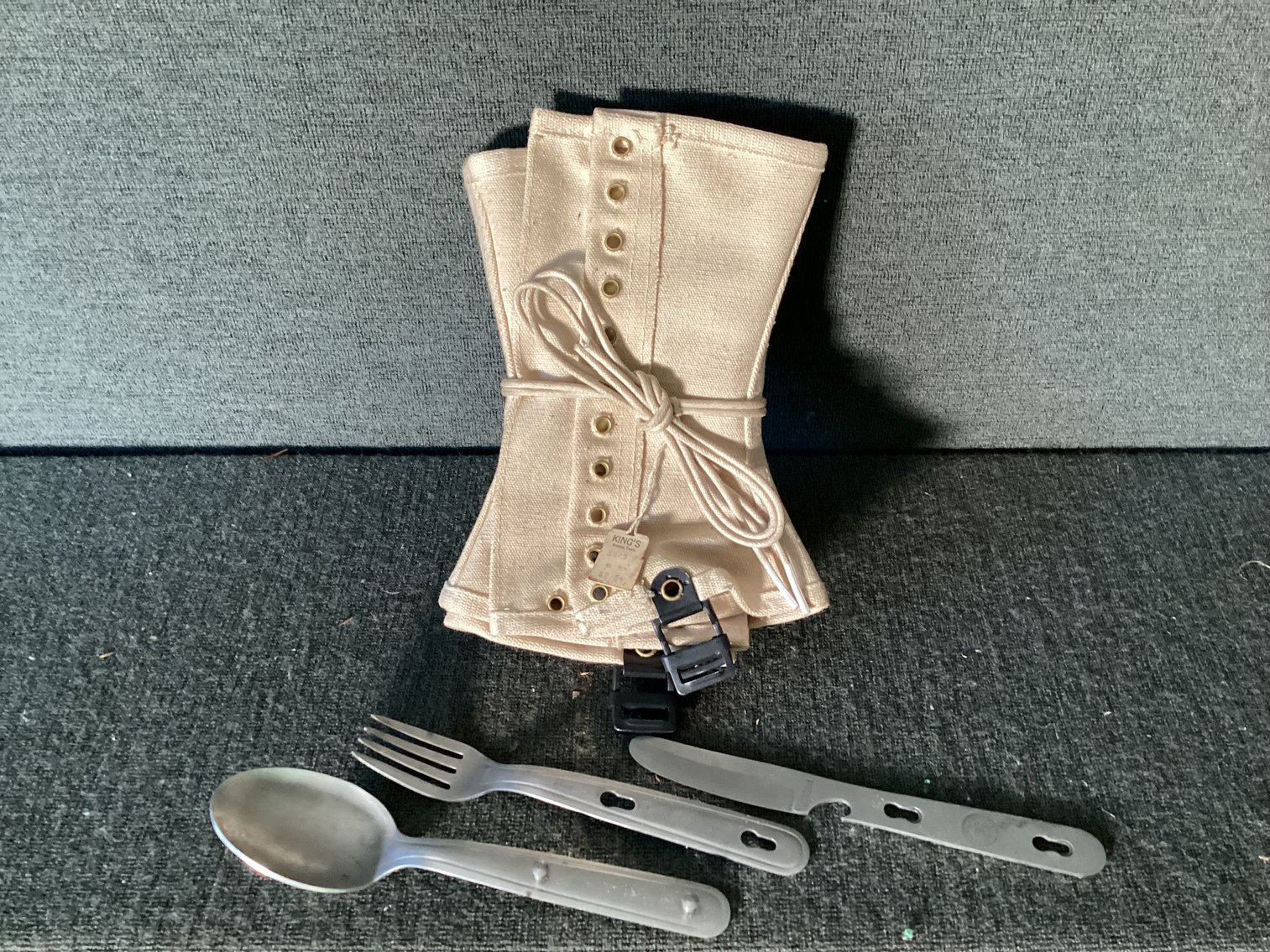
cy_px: 476
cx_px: 635
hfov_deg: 58.3
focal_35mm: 31
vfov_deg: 45.4
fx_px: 1137
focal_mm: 3.3
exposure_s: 1/40
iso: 250
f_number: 2.4
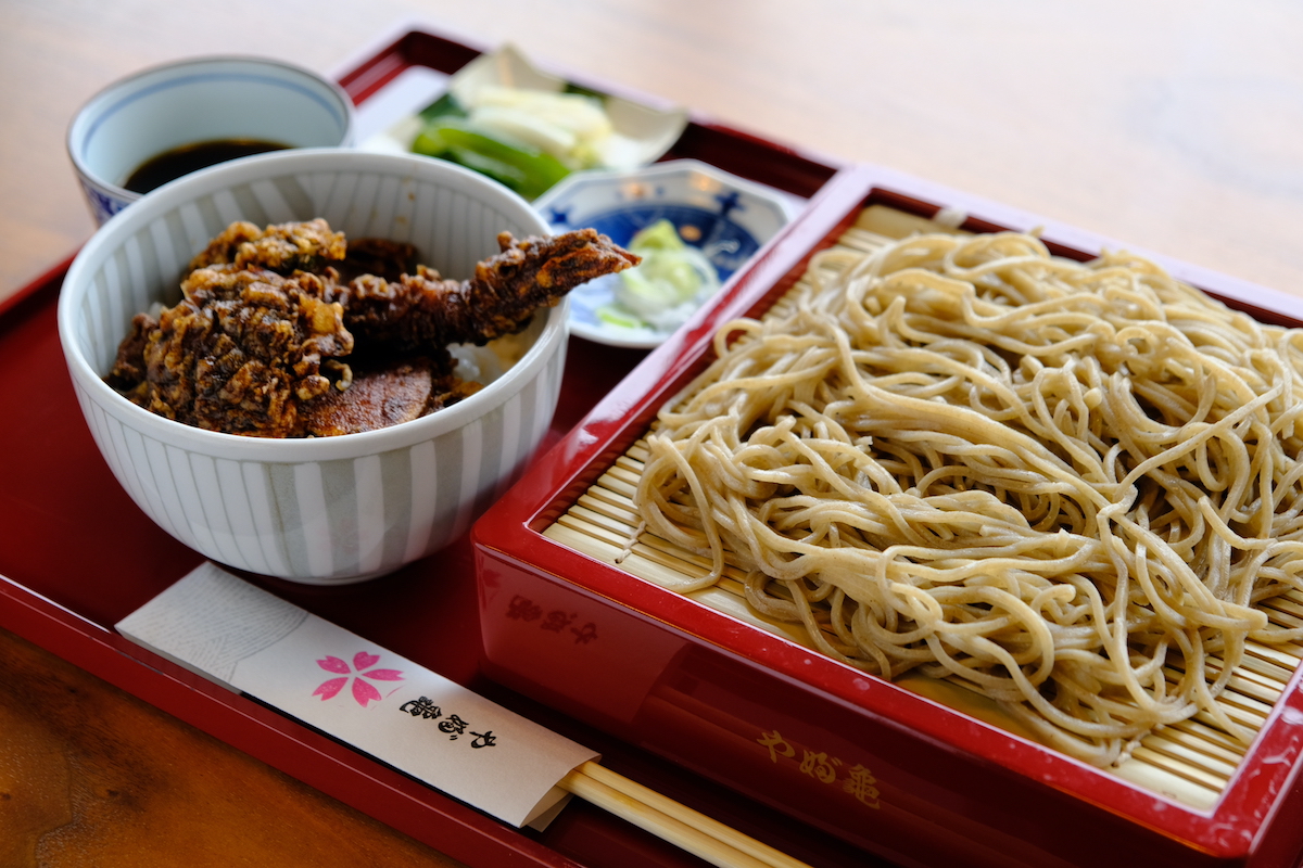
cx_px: 652
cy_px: 434
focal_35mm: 59
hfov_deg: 33.9
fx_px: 2135
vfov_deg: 23.0
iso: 320
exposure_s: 1/50
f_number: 3.6
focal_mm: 39
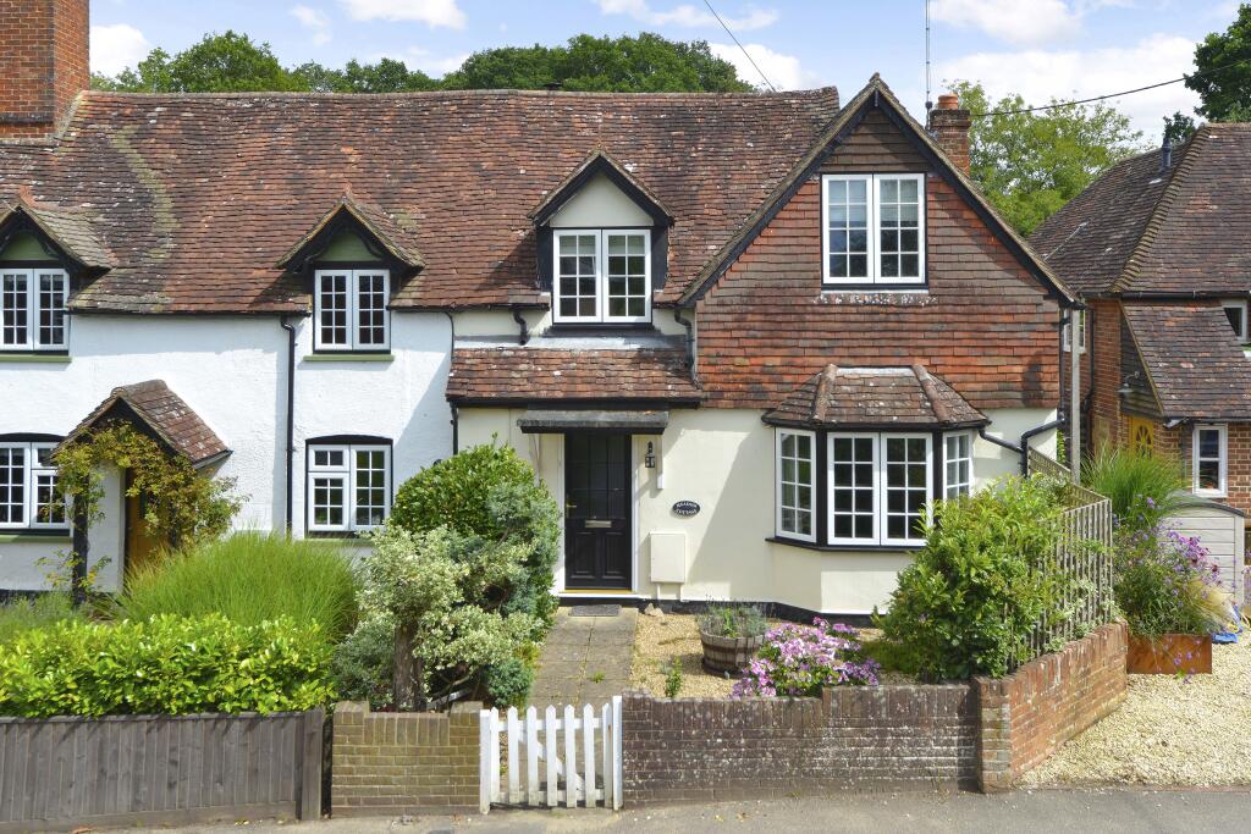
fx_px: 1112
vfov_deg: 41.1
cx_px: 626
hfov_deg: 58.7
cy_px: 417
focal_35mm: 32
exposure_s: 1/250
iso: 400
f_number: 13
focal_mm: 32
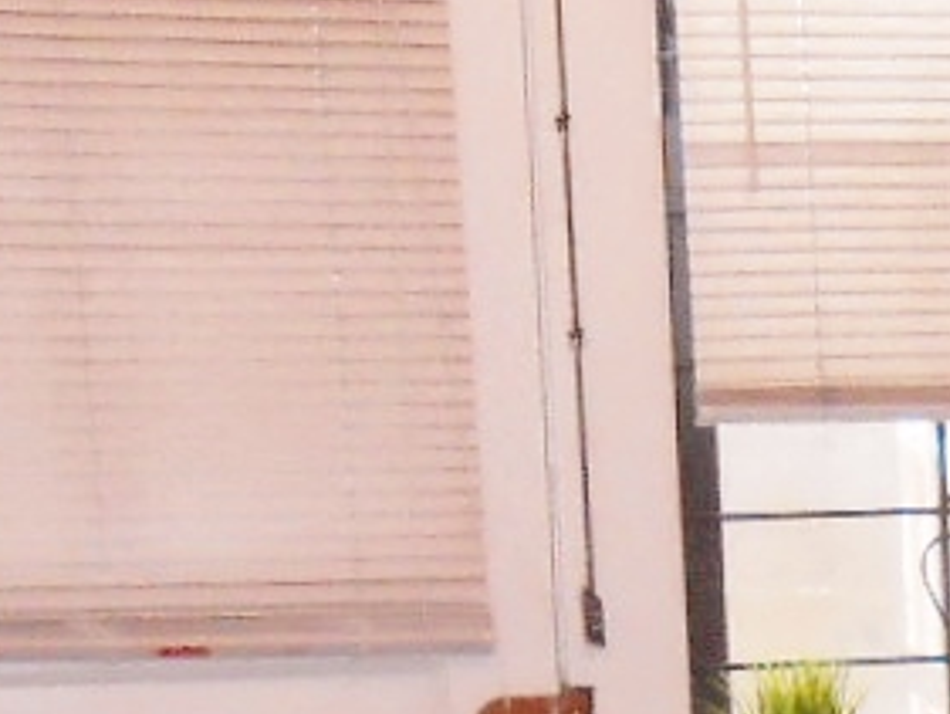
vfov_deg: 9.6
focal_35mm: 148
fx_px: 4063
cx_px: 1518
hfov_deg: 12.5
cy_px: 1266
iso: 200
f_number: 3.5
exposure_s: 1/25
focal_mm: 4.6
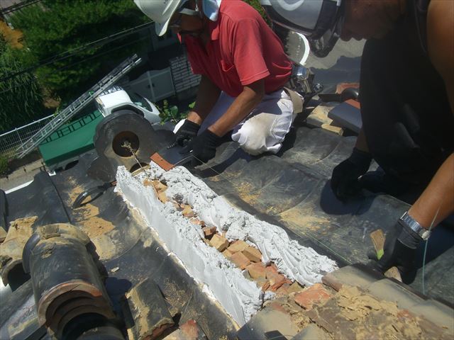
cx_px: 227
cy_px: 170
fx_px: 498
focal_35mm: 38
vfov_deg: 37.7
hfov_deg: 49.0
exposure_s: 1/500
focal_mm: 7.9
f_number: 5.6
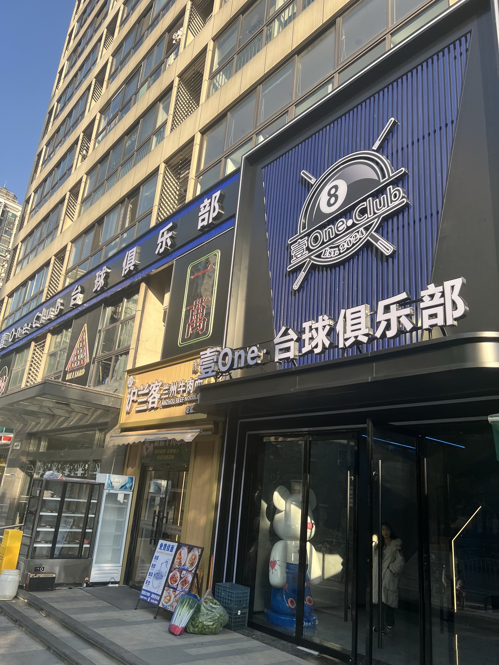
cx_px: 250
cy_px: 332
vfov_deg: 67.3
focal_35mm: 26
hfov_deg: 53.1
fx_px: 500
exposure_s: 1/1311
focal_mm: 5.7
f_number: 1.5
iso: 50
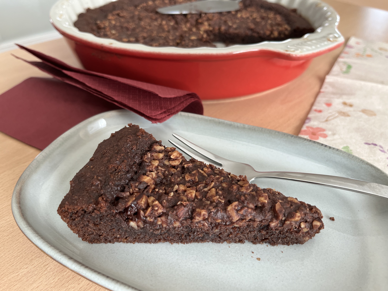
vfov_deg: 53.1
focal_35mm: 26
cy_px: 146
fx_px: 291
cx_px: 194
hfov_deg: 67.3
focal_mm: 5.1
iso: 125
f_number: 1.6
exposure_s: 1/104
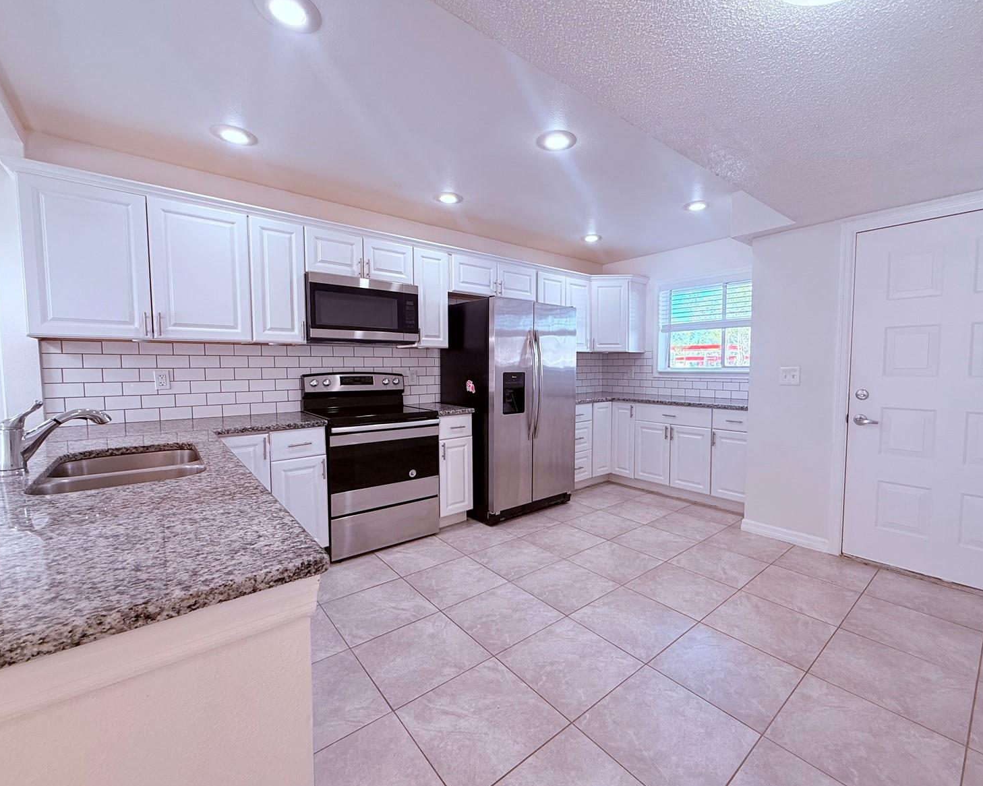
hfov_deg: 96.7
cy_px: 392
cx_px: 522
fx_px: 436
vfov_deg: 84.0
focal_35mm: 15
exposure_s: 1/120
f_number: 2.2
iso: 125
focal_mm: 2.22
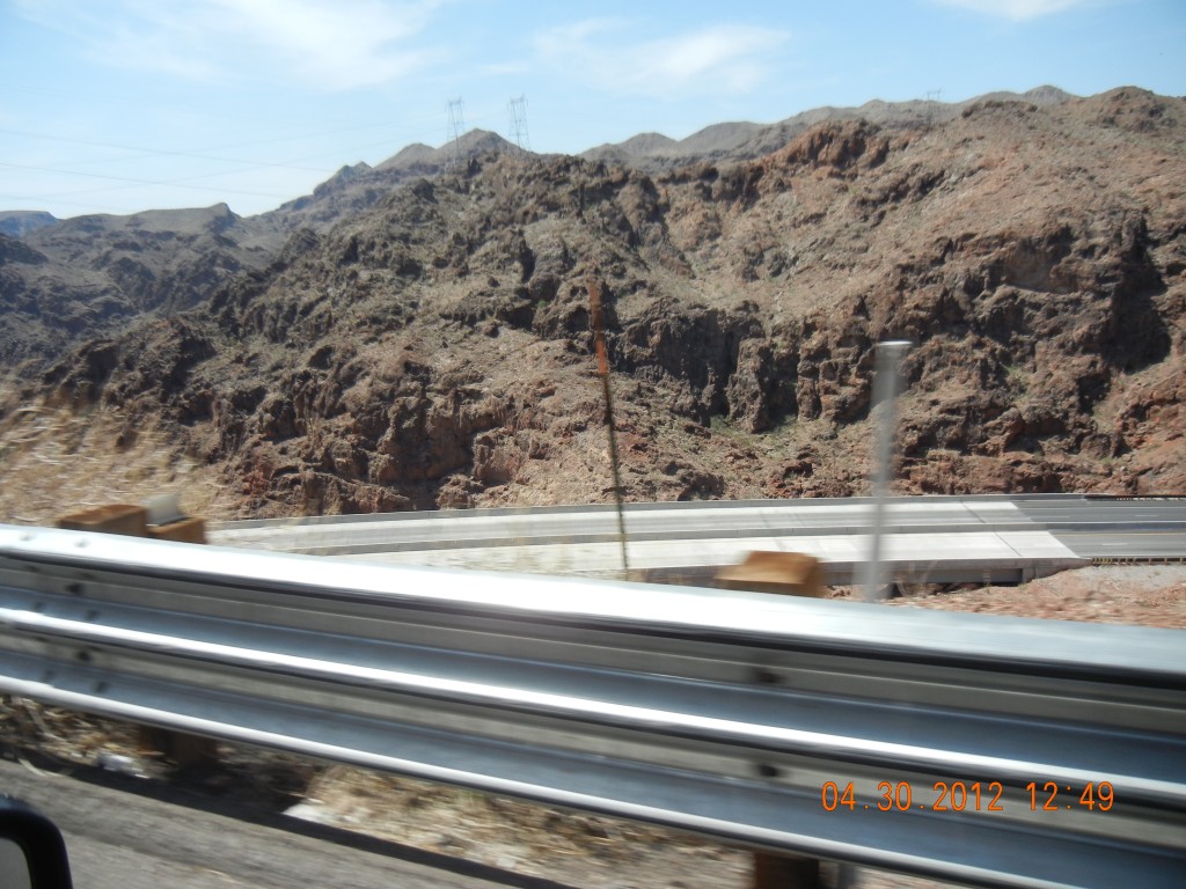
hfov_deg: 60.0
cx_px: 593
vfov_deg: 46.8
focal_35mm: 30
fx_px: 1028
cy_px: 444
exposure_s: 1/323
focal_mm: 5.4
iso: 160
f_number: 7
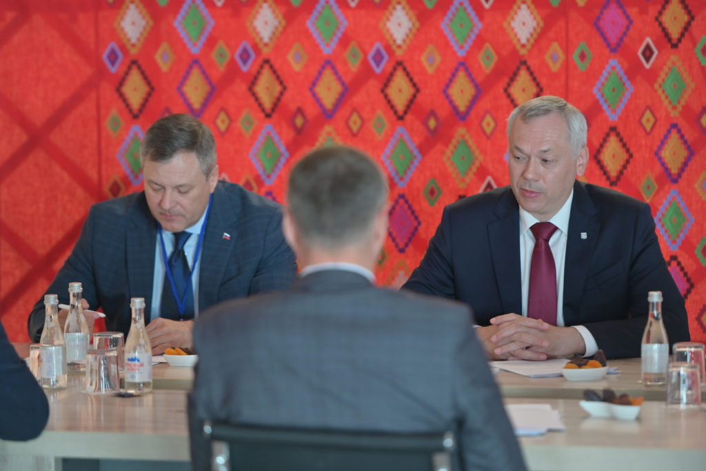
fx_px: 3432
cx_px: 353
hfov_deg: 11.7
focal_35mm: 175
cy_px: 236
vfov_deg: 7.8
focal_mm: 175
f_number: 2.8
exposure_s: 1/250
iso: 500
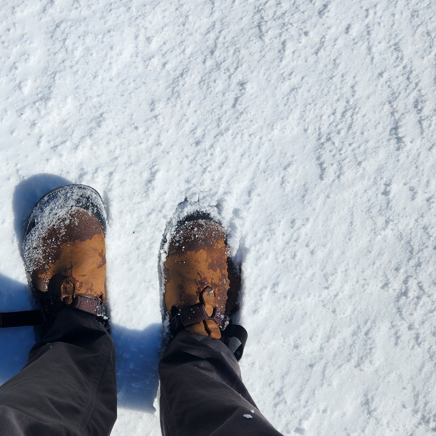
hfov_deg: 39.1
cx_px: 114
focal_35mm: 42
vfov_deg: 39.7
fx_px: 598
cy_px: 161
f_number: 1.8
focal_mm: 5.4
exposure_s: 1/4899
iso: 20
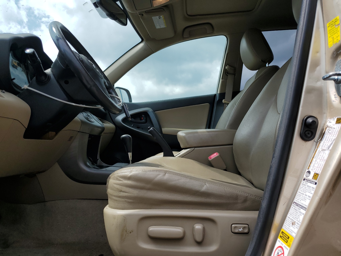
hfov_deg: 67.3
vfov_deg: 53.1
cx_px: 170
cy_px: 128
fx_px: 256
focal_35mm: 26
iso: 50
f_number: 1.5
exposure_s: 1/2500
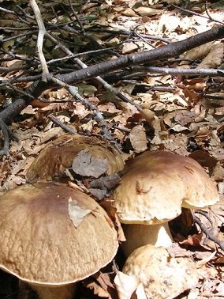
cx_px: 97
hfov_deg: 20.2
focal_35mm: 73
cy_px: 150
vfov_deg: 26.7
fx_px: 629
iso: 50
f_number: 3
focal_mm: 7.1
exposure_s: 1/116
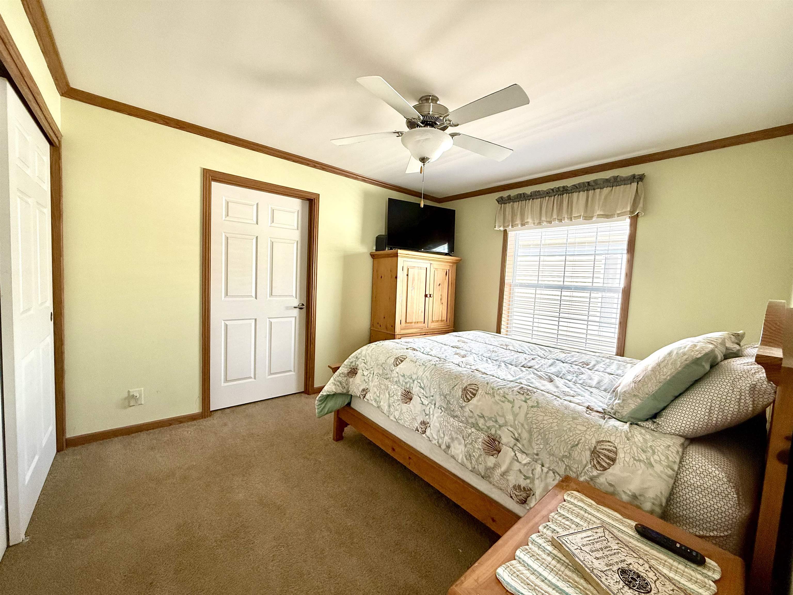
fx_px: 321
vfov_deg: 85.7
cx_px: 396
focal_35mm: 14
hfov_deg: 102.1
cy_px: 298
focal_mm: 2.22
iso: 160
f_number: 2.2
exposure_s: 1/99
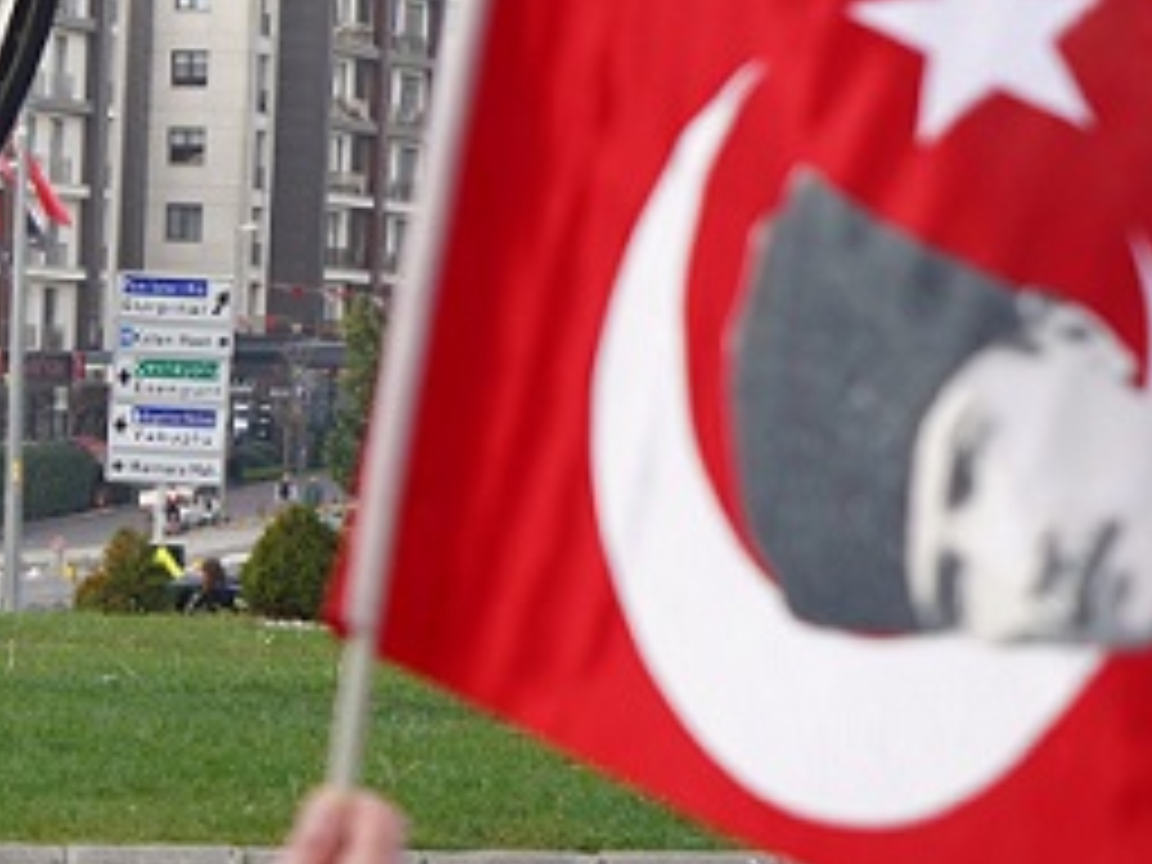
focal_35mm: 139
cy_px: 459
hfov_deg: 13.7
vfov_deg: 10.7
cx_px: -284
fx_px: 4626
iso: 160
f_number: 2.8
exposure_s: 1/323
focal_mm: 35
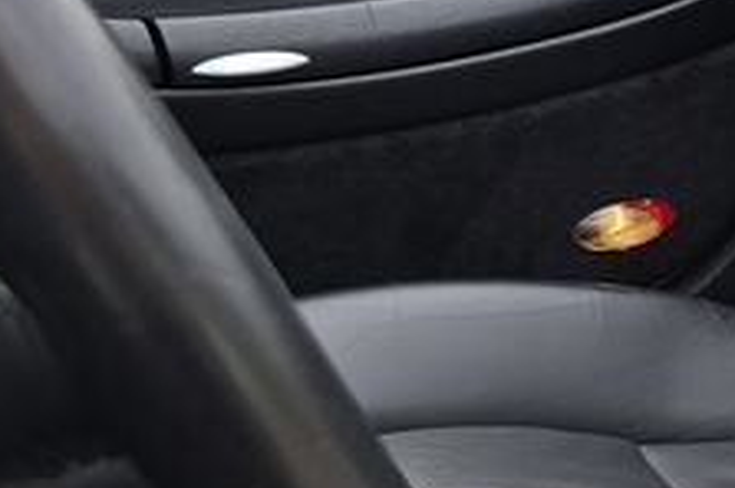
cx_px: 1727
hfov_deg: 12.6
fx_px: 2630
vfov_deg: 10.6
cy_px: 379
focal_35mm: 129
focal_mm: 6.3
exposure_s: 1/326
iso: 12
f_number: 1.7
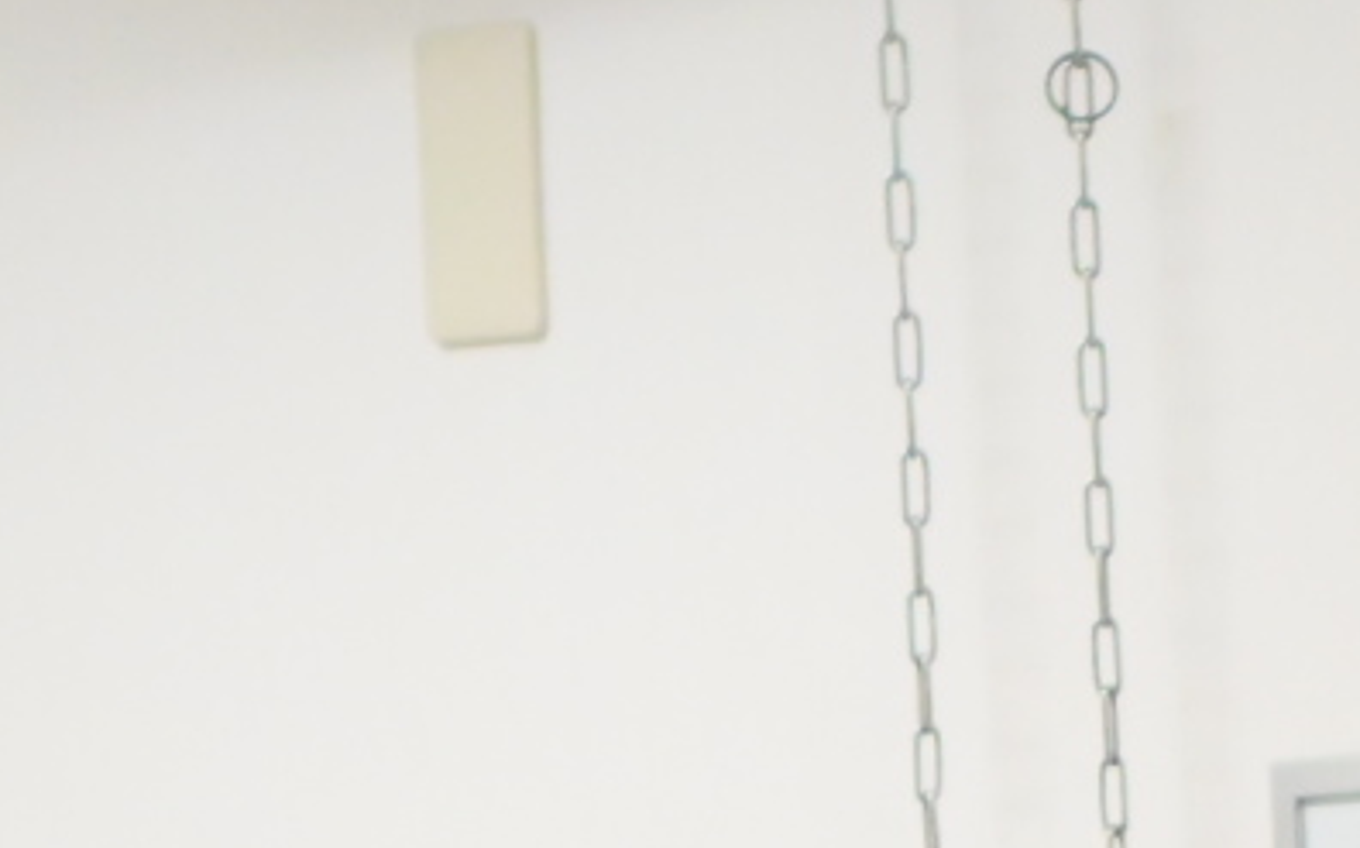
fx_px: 26931
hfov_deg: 2.9
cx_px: 3860
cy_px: 3035
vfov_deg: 1.8
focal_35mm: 727
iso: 2000
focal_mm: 70
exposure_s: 1/250
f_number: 3.5
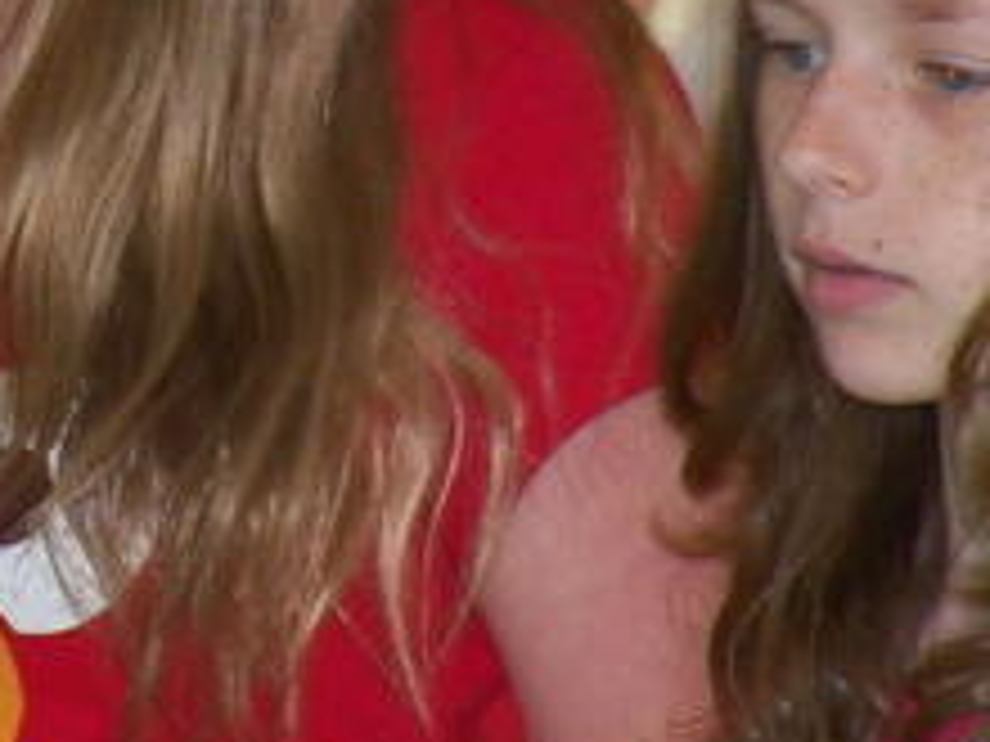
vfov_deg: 2.5
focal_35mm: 594
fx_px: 16988
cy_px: -18
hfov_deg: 3.3
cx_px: -234
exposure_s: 1/60
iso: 400
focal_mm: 36.7
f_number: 4
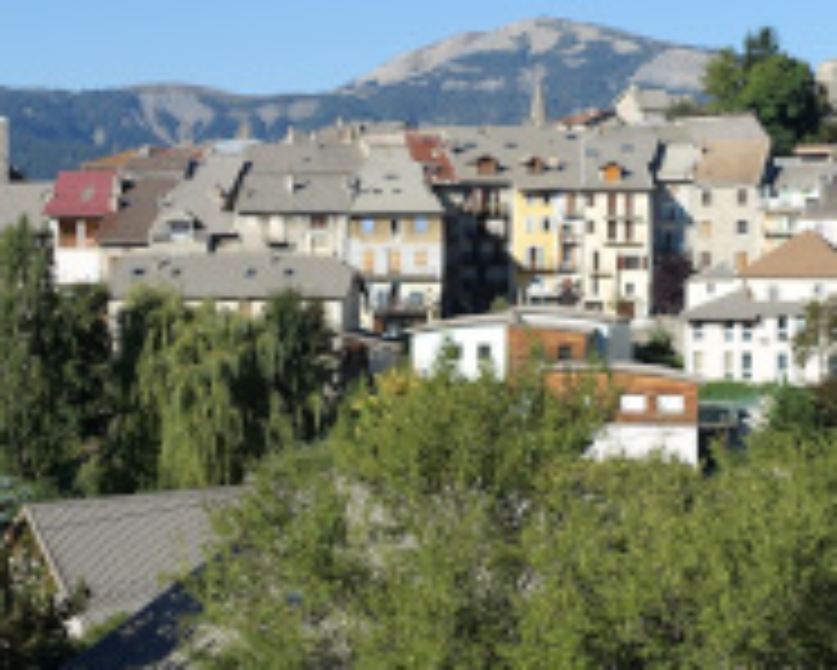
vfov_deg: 22.4
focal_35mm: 68
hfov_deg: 27.9
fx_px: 1685
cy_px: 236
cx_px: 477
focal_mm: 9.75
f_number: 4
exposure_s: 1/100
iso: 125
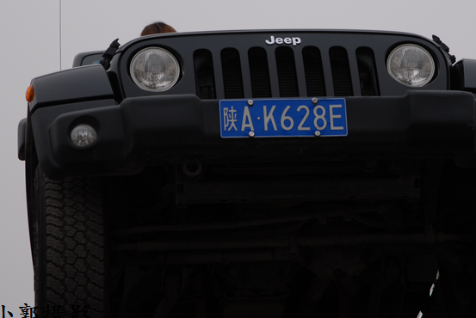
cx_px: 293
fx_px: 1959
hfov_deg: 13.8
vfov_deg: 9.3
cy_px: 125
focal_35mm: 148
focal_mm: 78
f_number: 5.3
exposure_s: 1/320
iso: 100
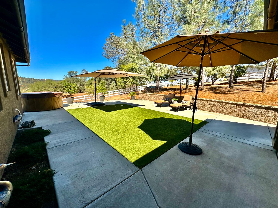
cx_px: 139
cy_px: 104
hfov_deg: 102.1
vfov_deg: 85.7
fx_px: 112
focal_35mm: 14
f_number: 2.2
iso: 40
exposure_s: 1/1689
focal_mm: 2.22
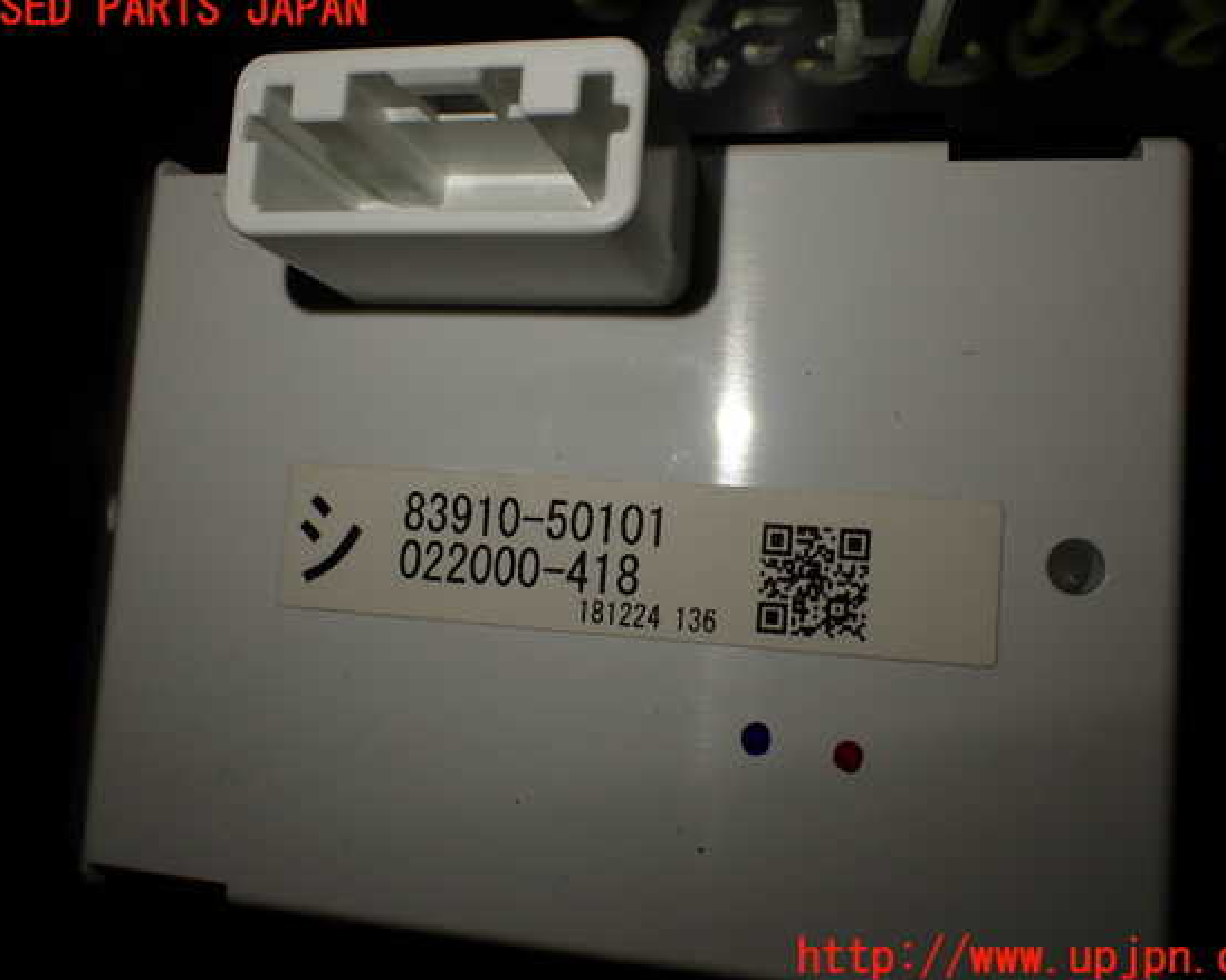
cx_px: 632
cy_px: 484
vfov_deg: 45.8
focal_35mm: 32
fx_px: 1161
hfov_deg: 55.7
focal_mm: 5.4
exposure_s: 1/250
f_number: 3.2
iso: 100
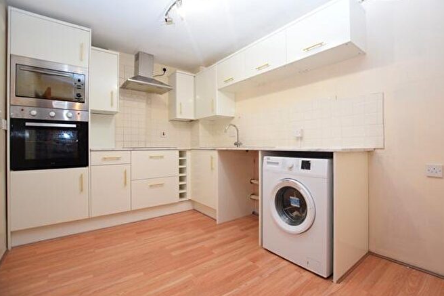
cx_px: 234
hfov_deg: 96.7
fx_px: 197
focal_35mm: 16
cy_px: 146
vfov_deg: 73.7
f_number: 3.5
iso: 800
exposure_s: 1/60
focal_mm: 10
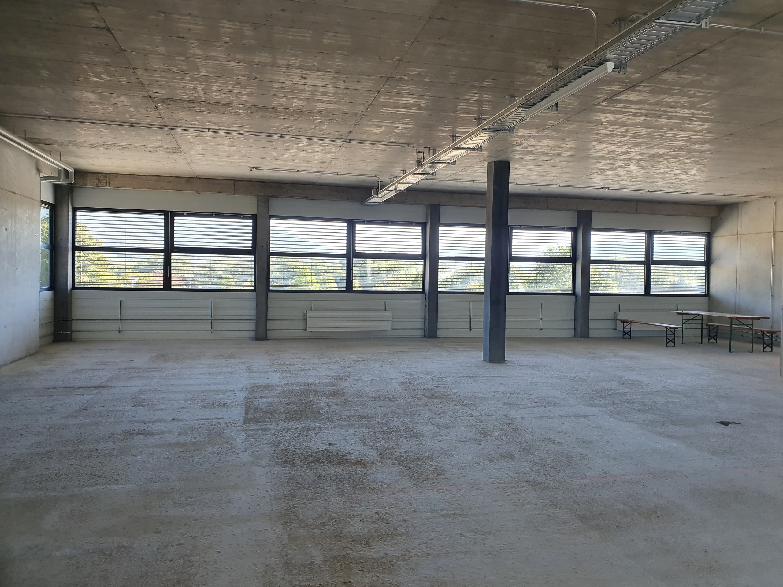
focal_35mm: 26
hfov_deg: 67.3
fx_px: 588
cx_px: 392
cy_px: 294
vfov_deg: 53.1
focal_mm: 4.32
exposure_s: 1/100
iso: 64
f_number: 2.4
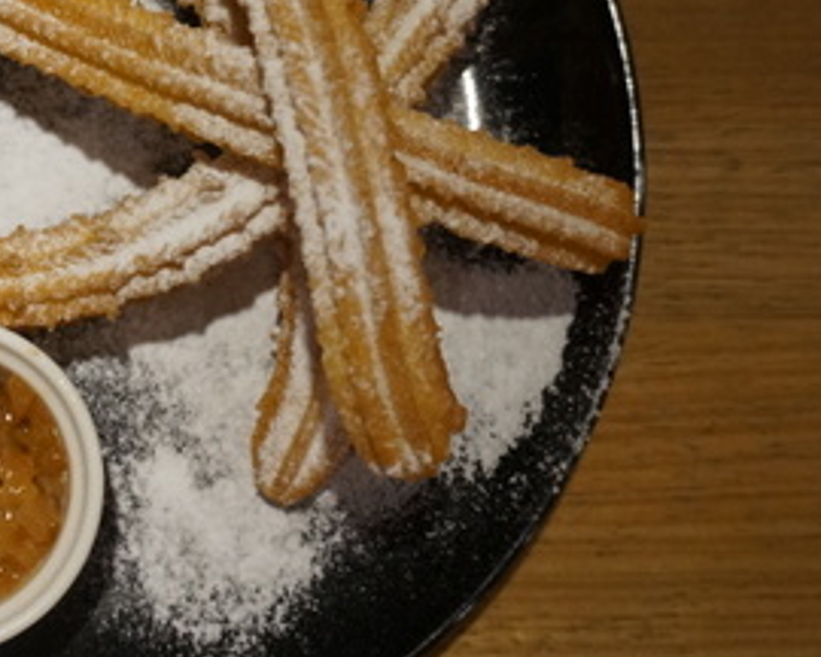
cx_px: 58
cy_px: 157
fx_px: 1704
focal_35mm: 70
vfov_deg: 21.6
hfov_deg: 26.1
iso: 1250
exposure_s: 1/60
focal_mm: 21
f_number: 4
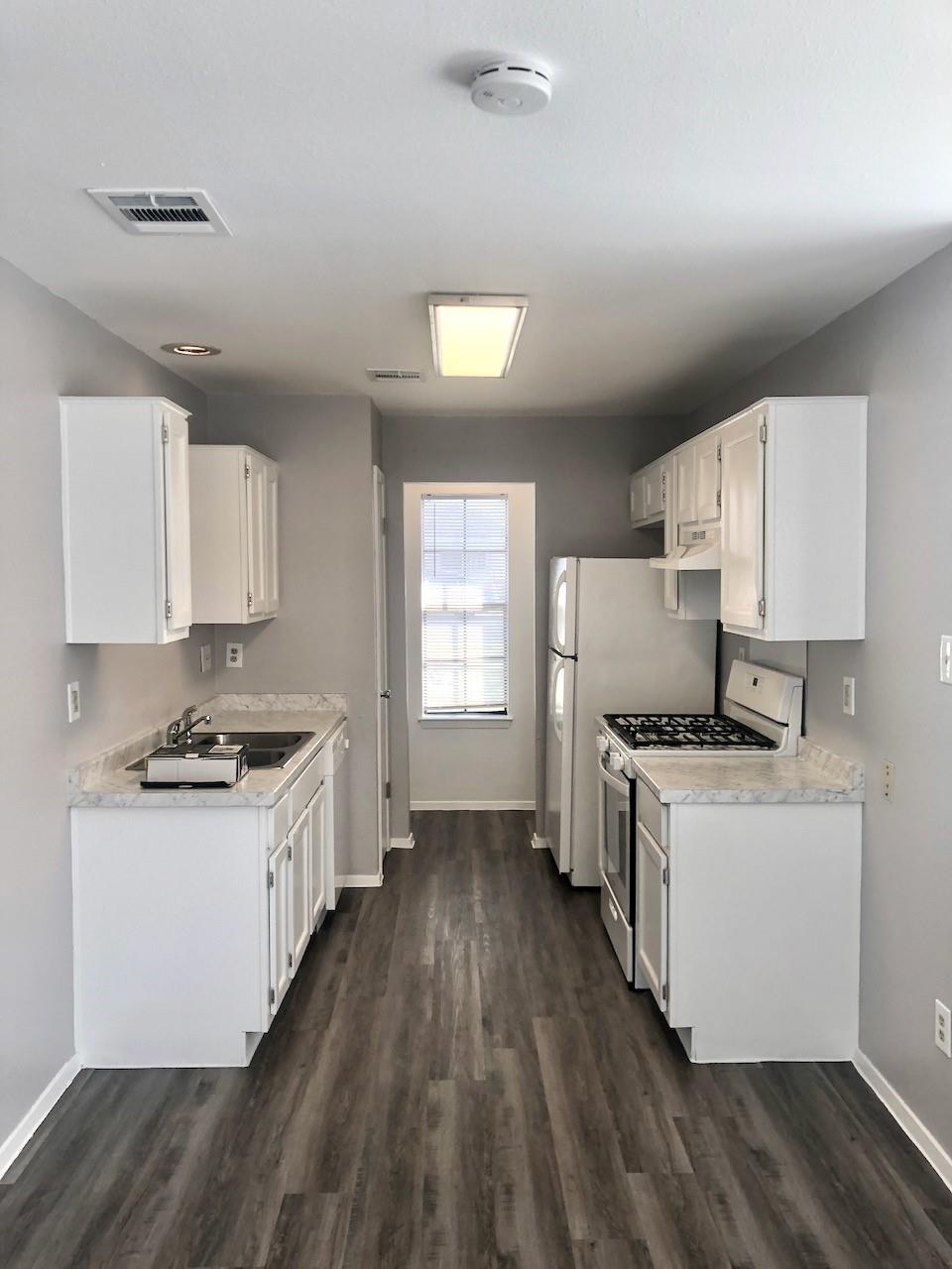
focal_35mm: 28
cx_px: 476
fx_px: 1027
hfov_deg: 49.7
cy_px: 634
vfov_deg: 63.4
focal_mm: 4
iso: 40
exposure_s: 1/120
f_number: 1.8
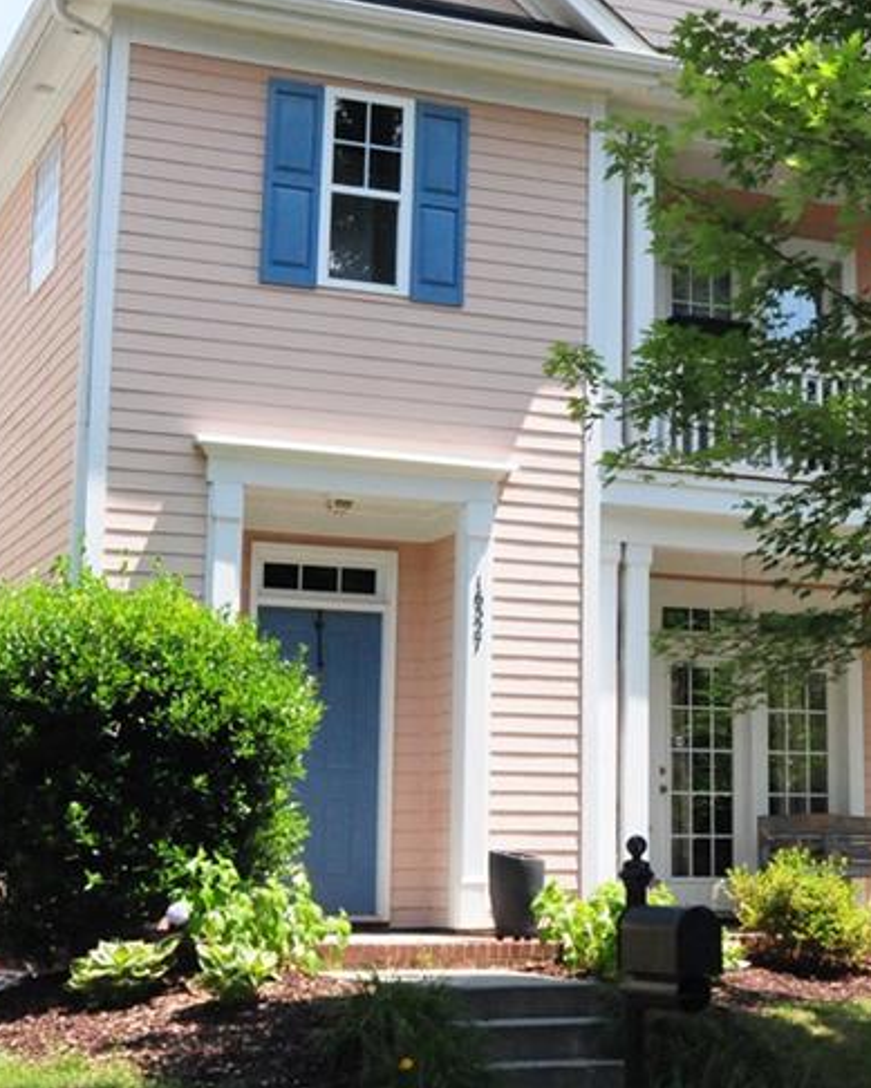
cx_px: 757
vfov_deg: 26.6
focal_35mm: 71
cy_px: 382
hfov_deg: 21.2
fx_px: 2287
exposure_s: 1/800
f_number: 10
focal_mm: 24
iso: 2000
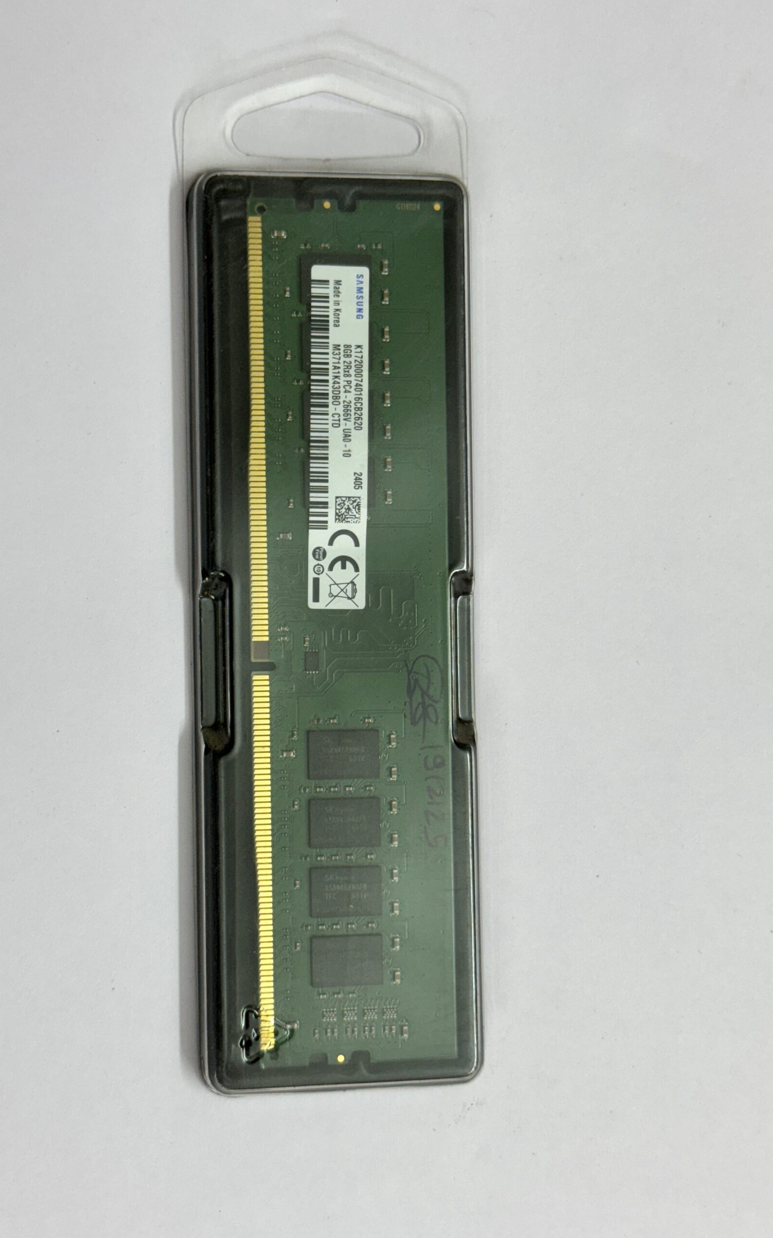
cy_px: 619
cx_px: 339
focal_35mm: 51
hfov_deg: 25.3
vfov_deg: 39.6
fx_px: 1719
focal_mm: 6.76
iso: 64
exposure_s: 1/100
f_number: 1.78
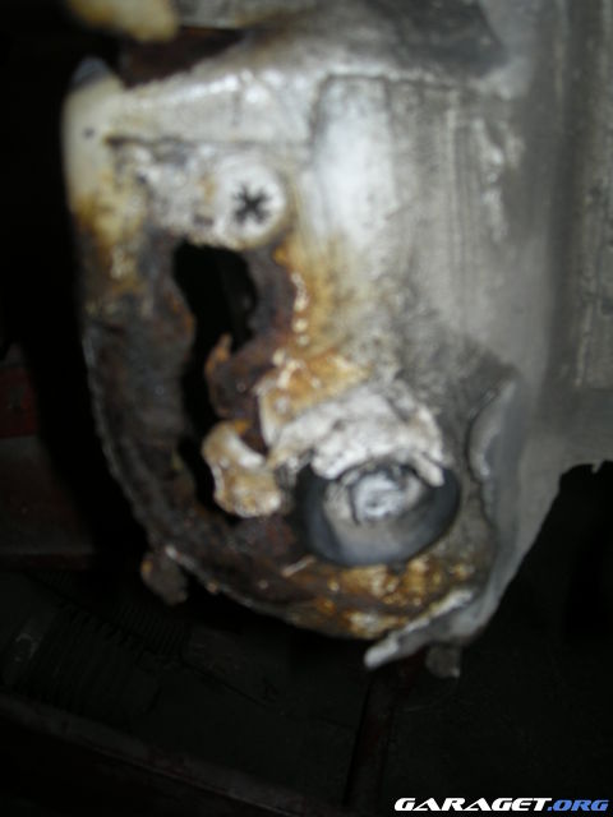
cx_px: 306
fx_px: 826
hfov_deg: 40.7
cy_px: 408
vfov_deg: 52.6
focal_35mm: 35
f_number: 2.8
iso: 50
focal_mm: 5.7
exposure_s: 1/60
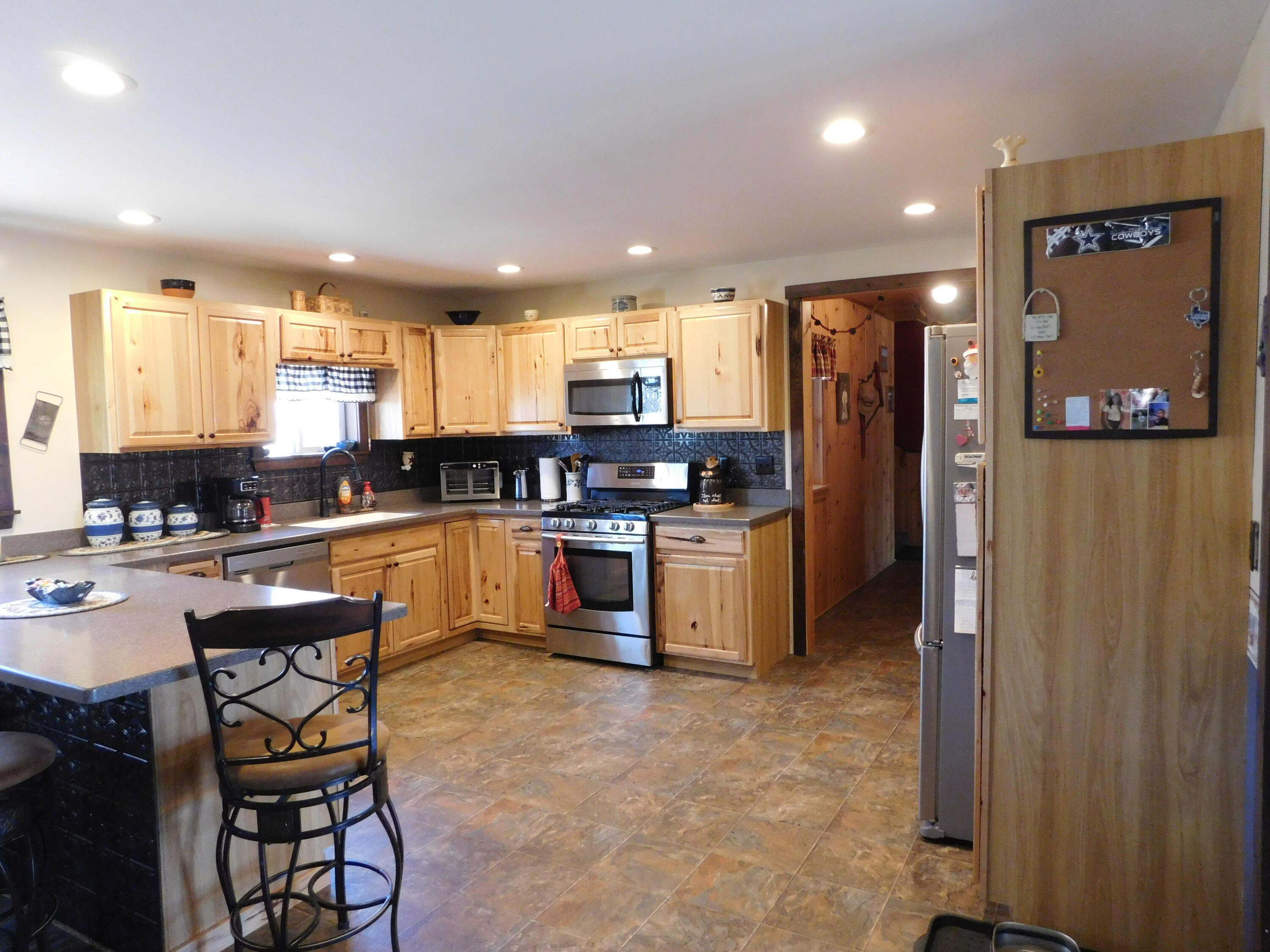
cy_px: 476
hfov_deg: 73.9
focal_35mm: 23
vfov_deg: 58.9
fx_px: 844
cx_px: 635
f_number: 3
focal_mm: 4
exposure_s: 1/25
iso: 400
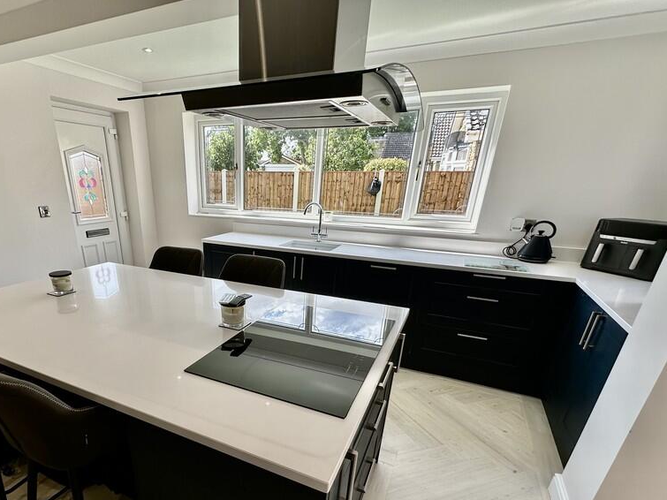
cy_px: 337
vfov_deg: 66.6
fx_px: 366
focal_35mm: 19
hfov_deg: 83.3
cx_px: 258
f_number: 2.2
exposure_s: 1/268
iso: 40
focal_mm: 2.22
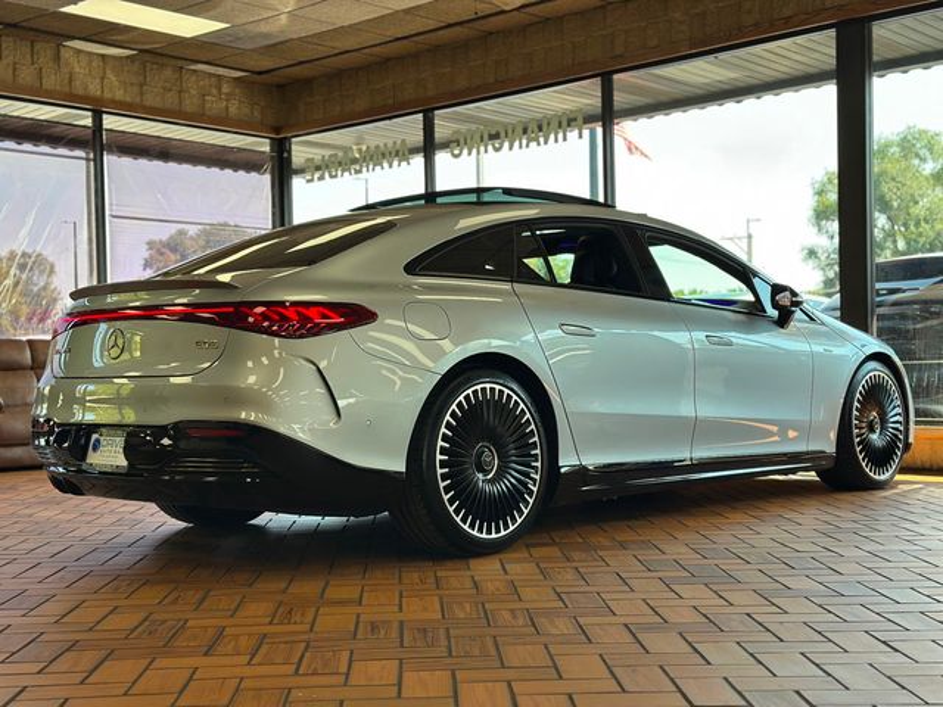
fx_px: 1308
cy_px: 354
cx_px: 472
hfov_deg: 39.7
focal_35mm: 48
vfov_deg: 30.3
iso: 80
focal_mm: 6.86
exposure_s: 1/571
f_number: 1.78
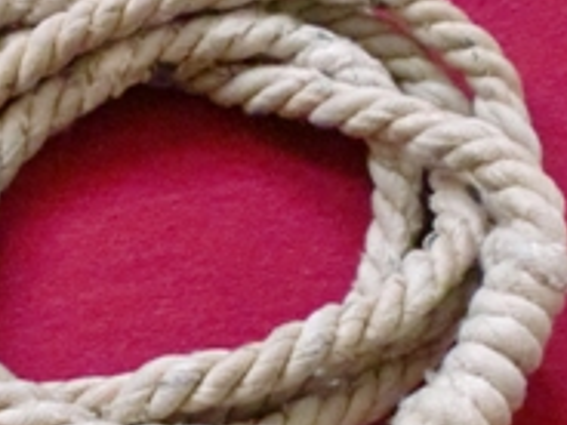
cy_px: 326
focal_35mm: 85
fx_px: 1392
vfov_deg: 17.3
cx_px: 225
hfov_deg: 23.0
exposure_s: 1/60
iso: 1600
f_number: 3.1
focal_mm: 6.3
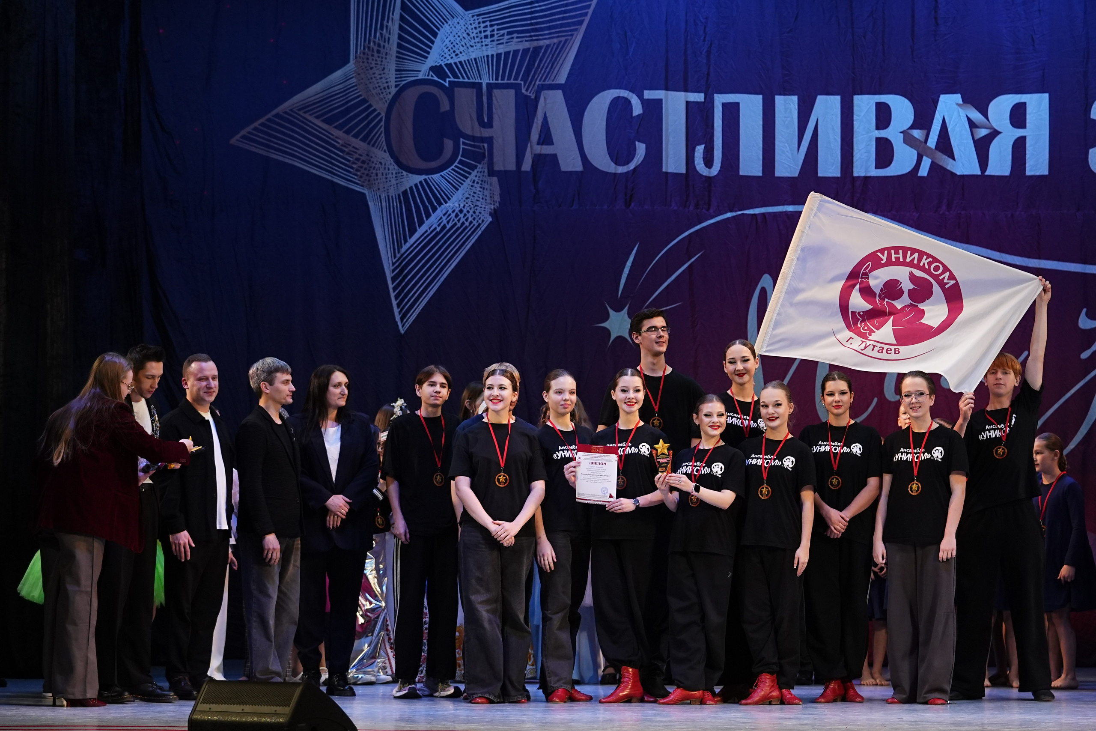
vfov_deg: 9.1
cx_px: 548
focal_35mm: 150
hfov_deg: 13.7
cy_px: 366
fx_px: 4567
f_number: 2.8
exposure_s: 1/400
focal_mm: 100
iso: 1600
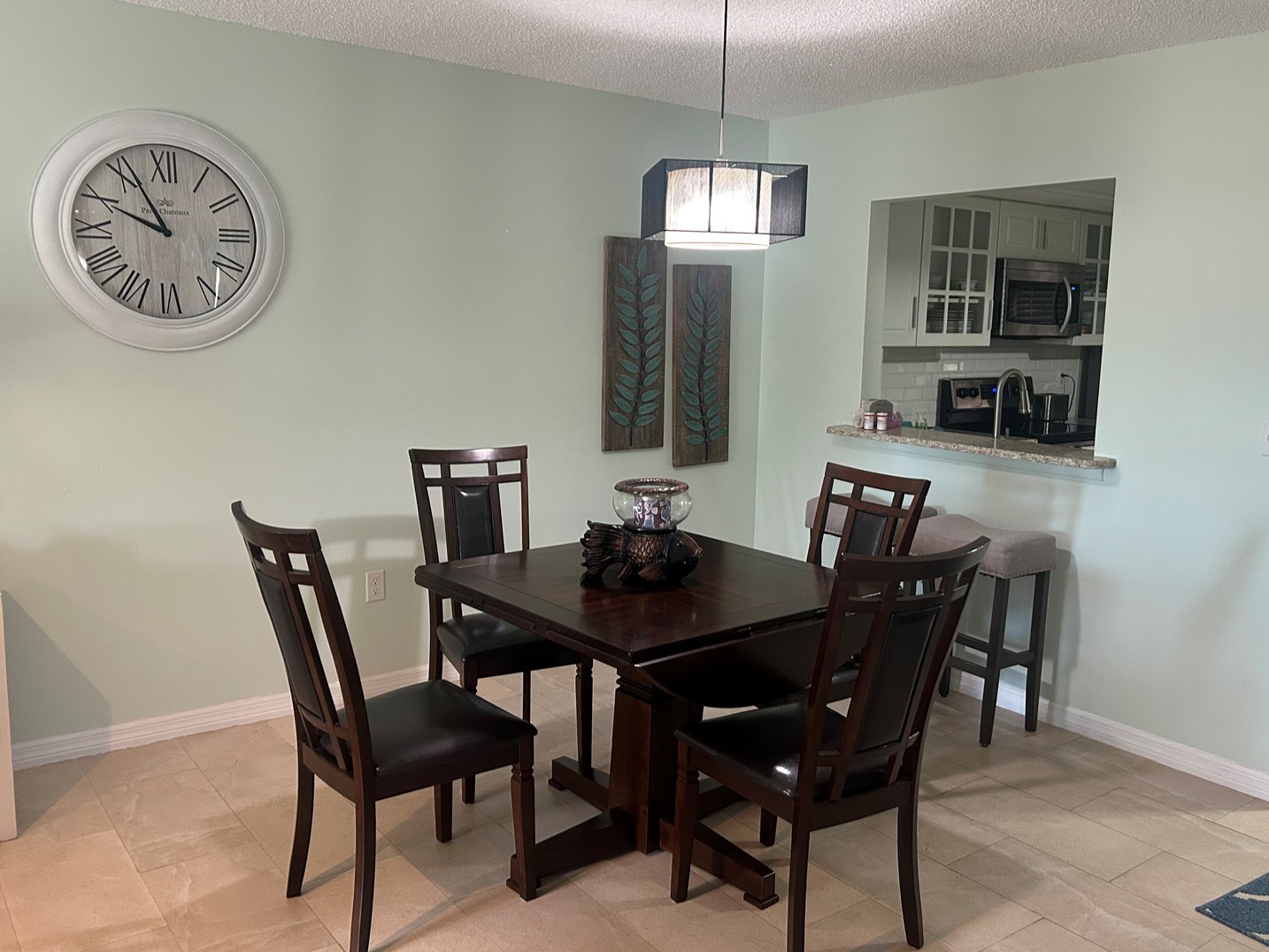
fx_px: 1063
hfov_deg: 61.6
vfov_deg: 48.2
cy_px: 444
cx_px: 666
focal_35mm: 29
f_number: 1.5
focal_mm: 5.7
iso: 250
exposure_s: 1/60
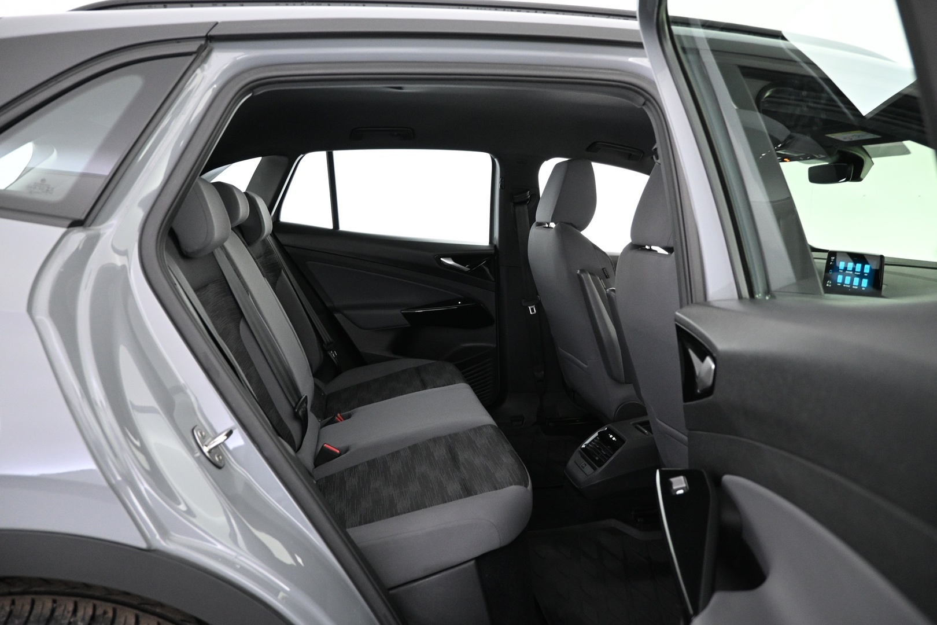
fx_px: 625
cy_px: 312
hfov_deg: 73.7
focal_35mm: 24
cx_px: 468
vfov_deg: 53.1
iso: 1600
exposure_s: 1/25
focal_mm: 16
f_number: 3.5
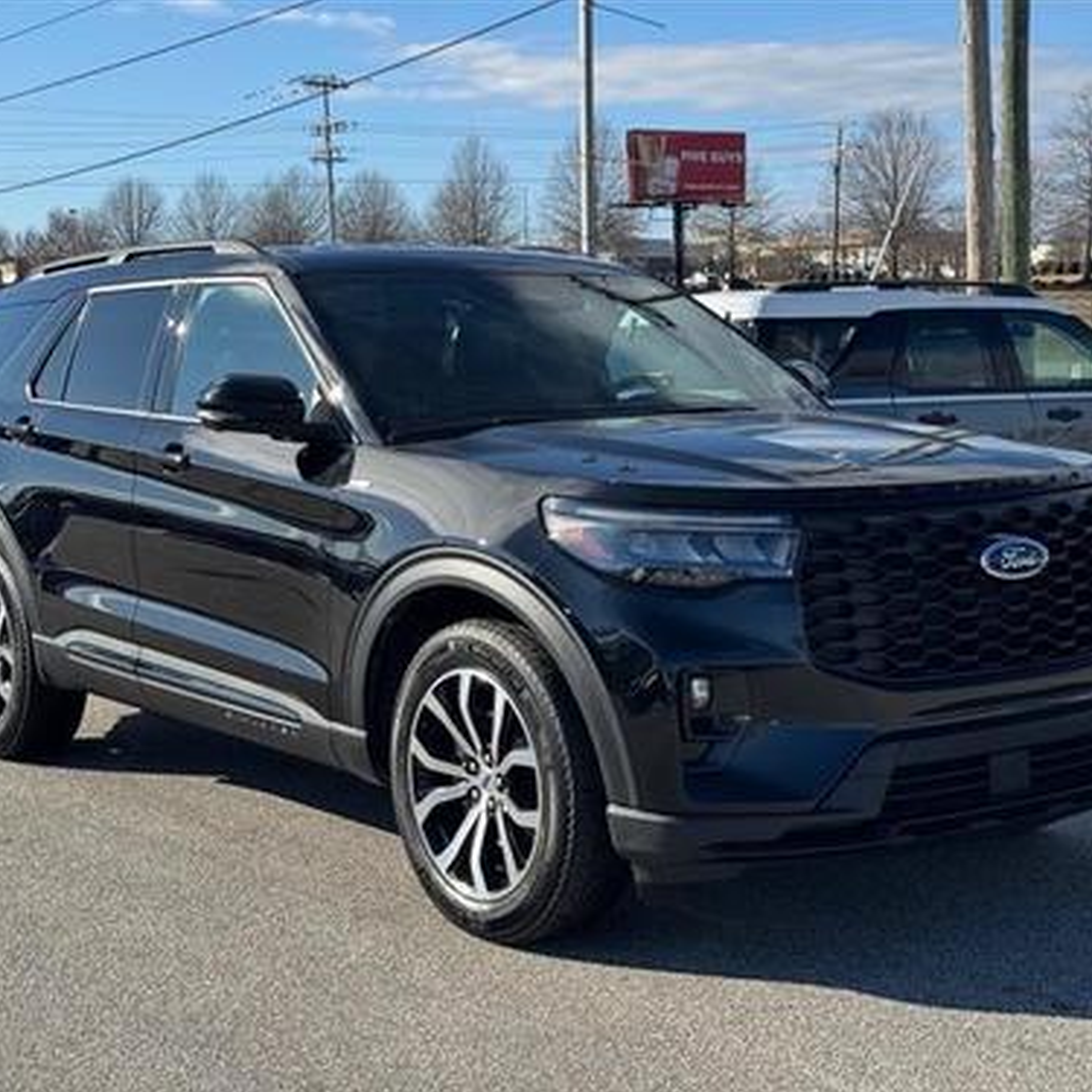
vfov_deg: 30.0
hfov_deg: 30.0
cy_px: 547
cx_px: 524
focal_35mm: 57
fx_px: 2034
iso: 64
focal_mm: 6.76
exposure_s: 1/2717
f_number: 1.78
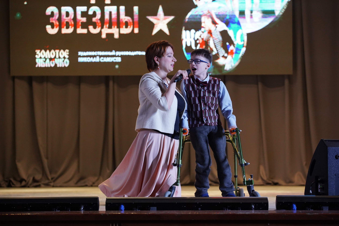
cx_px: 169
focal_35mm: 105
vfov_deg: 13.0
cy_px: 112
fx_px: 989
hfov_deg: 19.5
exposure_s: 1/500
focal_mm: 104
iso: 3200
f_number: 4
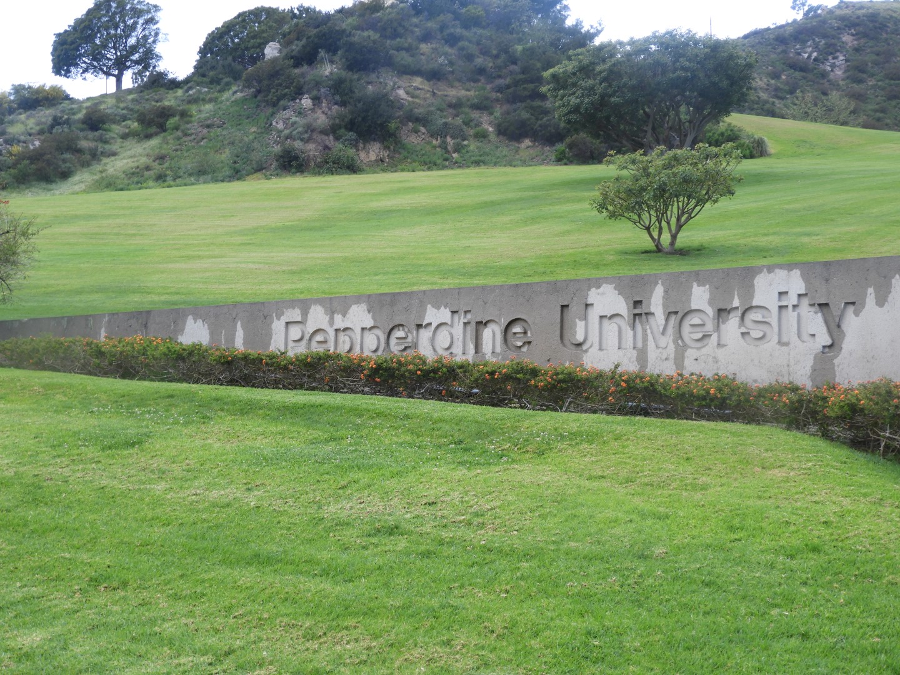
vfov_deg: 29.1
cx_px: 450
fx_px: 1300
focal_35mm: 50
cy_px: 338
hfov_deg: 38.2
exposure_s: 1/40
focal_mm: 9
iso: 100
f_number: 4
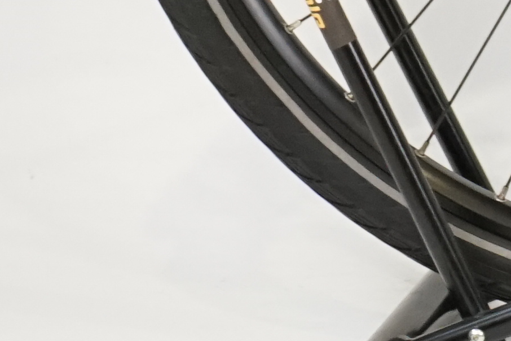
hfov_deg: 4.7
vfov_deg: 3.2
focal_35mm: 417
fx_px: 5919
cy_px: -692
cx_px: 1657
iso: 2500
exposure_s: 1/200
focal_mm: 63
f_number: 5.6
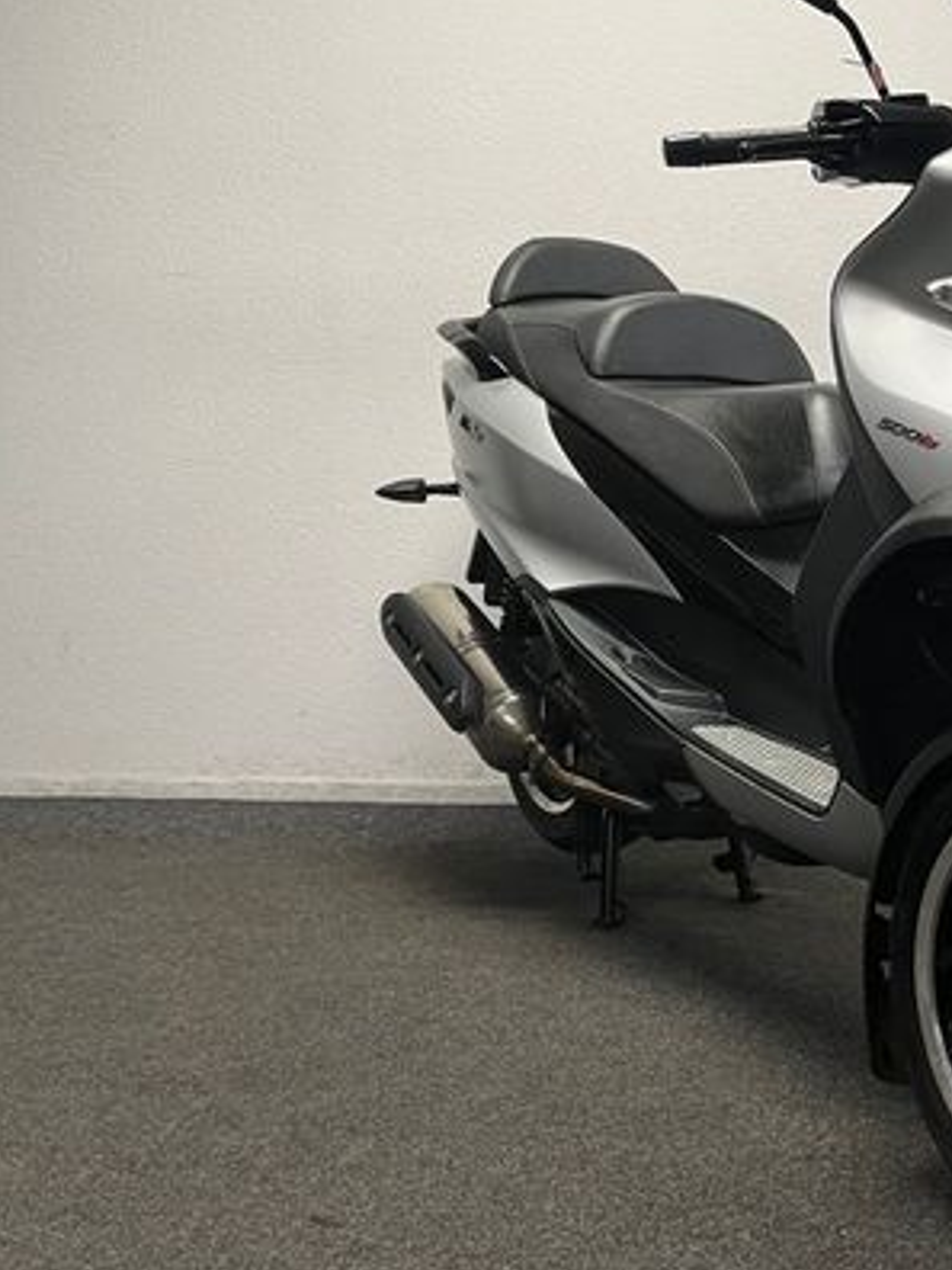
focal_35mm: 42
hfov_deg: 31.6
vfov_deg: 44.6
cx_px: 962
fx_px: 1540
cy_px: 529
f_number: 1.6
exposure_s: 1/50
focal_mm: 5.1
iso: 64
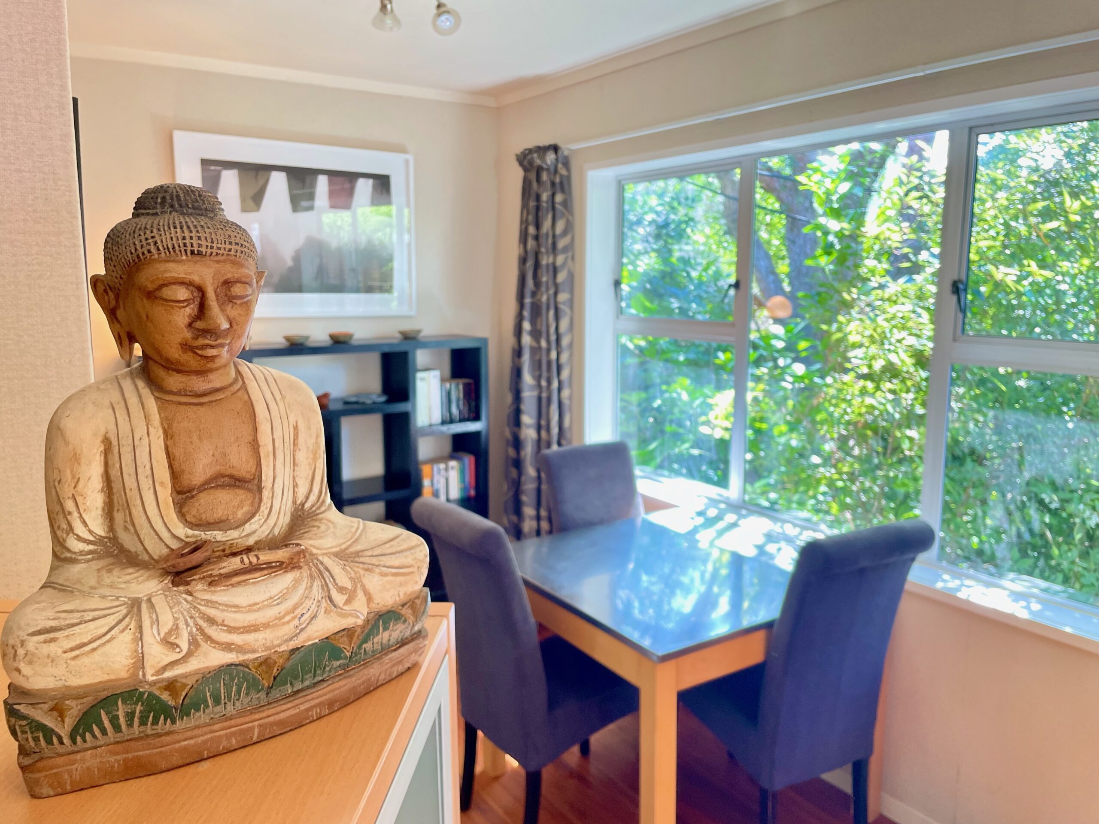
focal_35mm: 26
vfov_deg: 53.1
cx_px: 550
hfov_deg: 67.3
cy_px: 412
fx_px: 825
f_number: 1.6
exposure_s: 1/100
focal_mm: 4.2
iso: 100
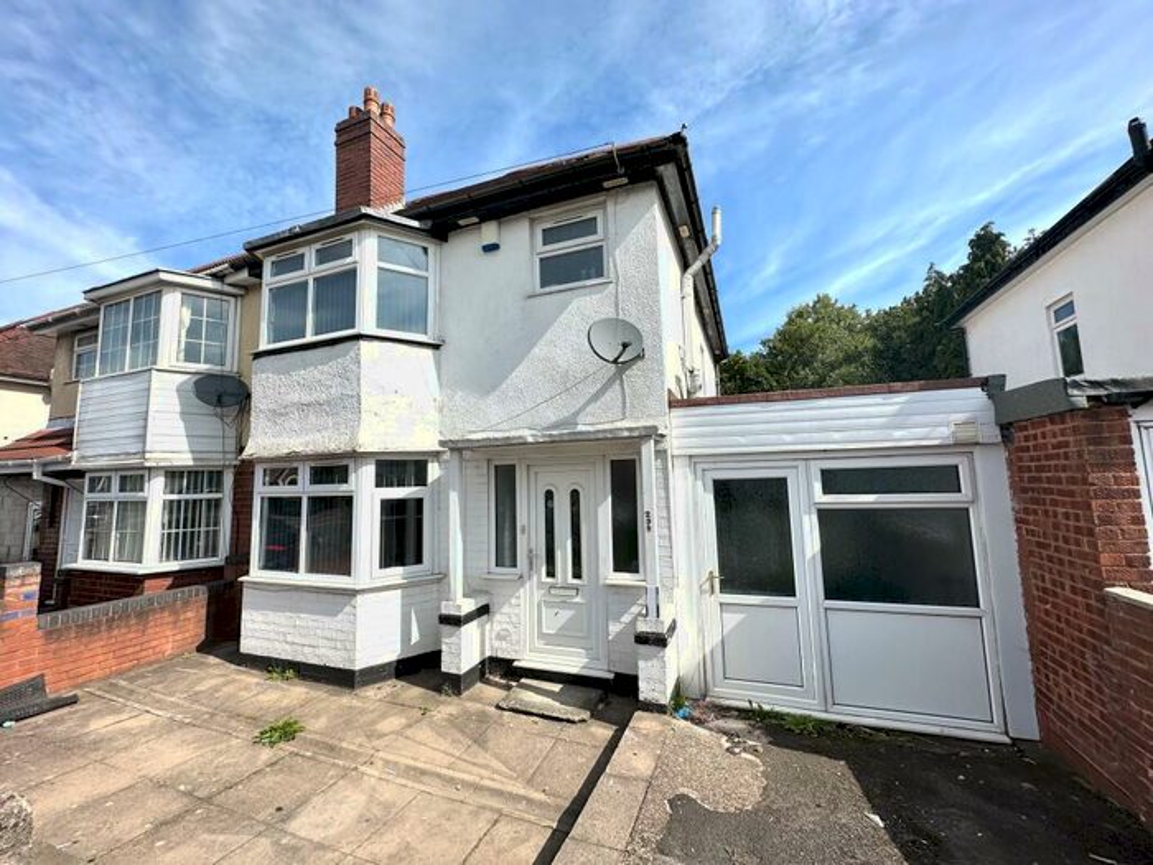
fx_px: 466
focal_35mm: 14
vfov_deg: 85.7
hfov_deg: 102.1
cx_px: 576
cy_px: 432
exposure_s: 1/3509
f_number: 2.2
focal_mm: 2.22
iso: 50
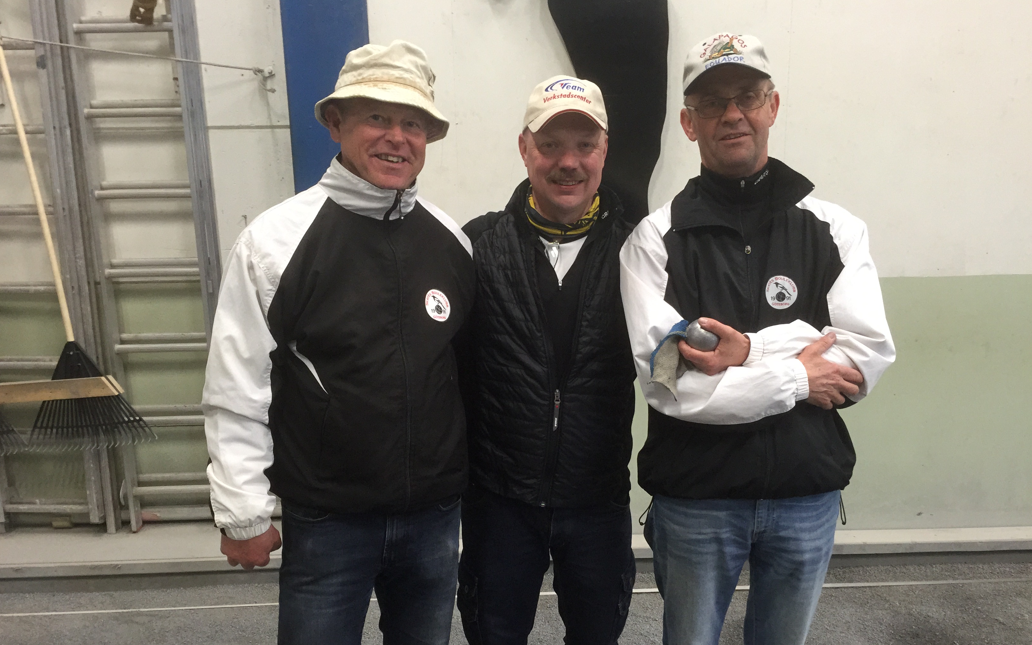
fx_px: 872
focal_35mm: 31
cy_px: 369
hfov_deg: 61.2
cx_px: 518
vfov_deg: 40.5
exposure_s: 1/33
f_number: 2.2
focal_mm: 4.15
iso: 250
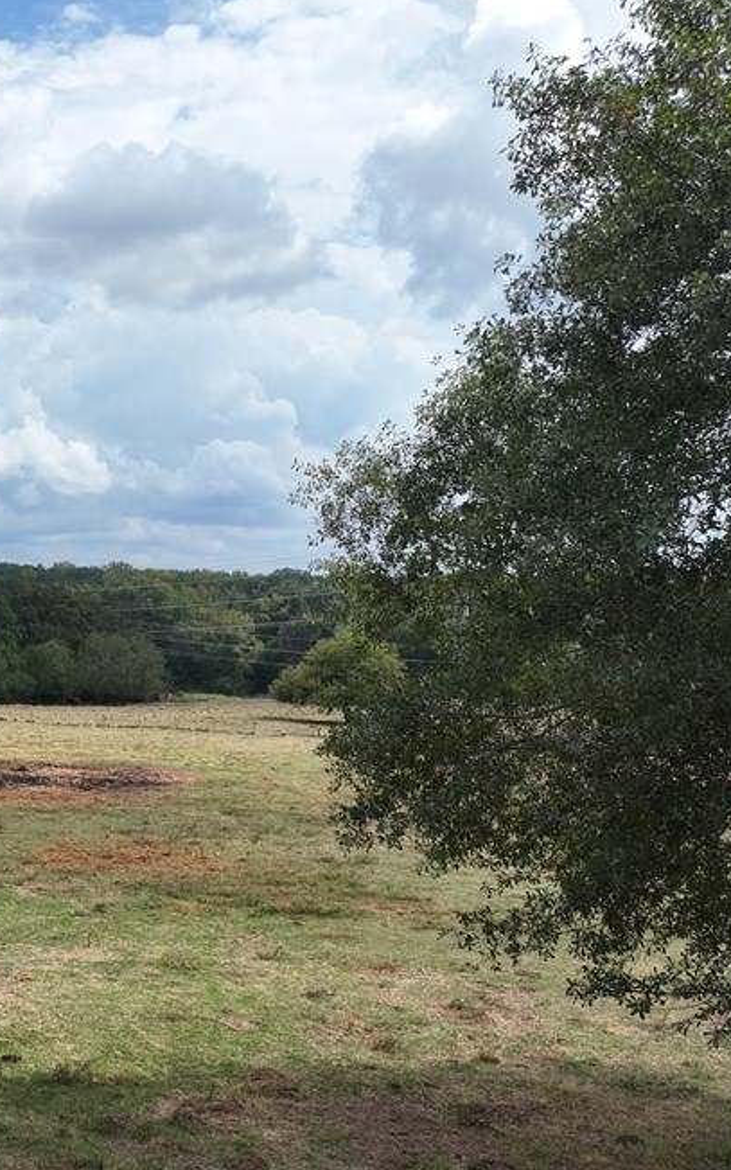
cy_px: 651
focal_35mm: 40
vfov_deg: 49.2
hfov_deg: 28.5
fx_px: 1275
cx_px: -111
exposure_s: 1/320
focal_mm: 12.29
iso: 140
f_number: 2.8
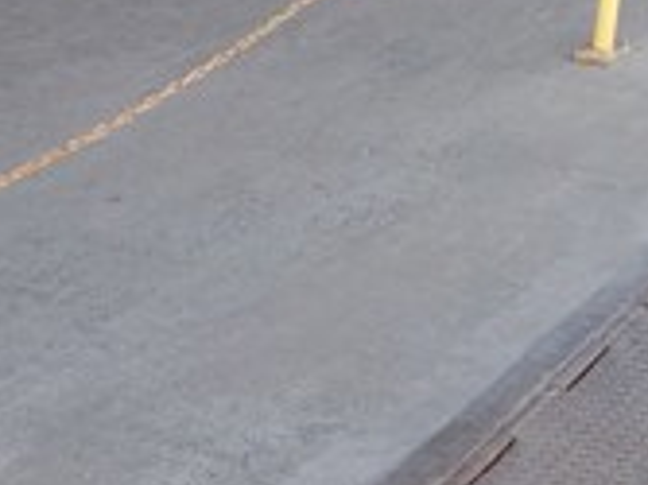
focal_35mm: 92
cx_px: 741
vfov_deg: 16.0
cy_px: 194
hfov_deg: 20.2
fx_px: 1721
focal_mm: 4.3
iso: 125
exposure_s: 1/200
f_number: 2.8
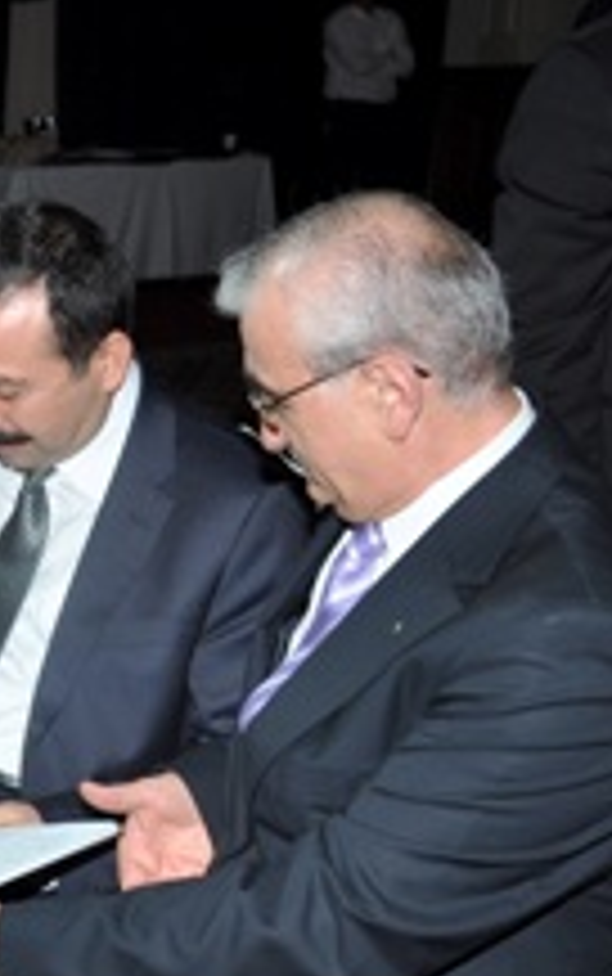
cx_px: -297
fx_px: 2184
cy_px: 553
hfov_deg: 14.9
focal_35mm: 82
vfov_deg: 25.2
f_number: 5
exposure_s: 1/60
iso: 400
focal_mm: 26
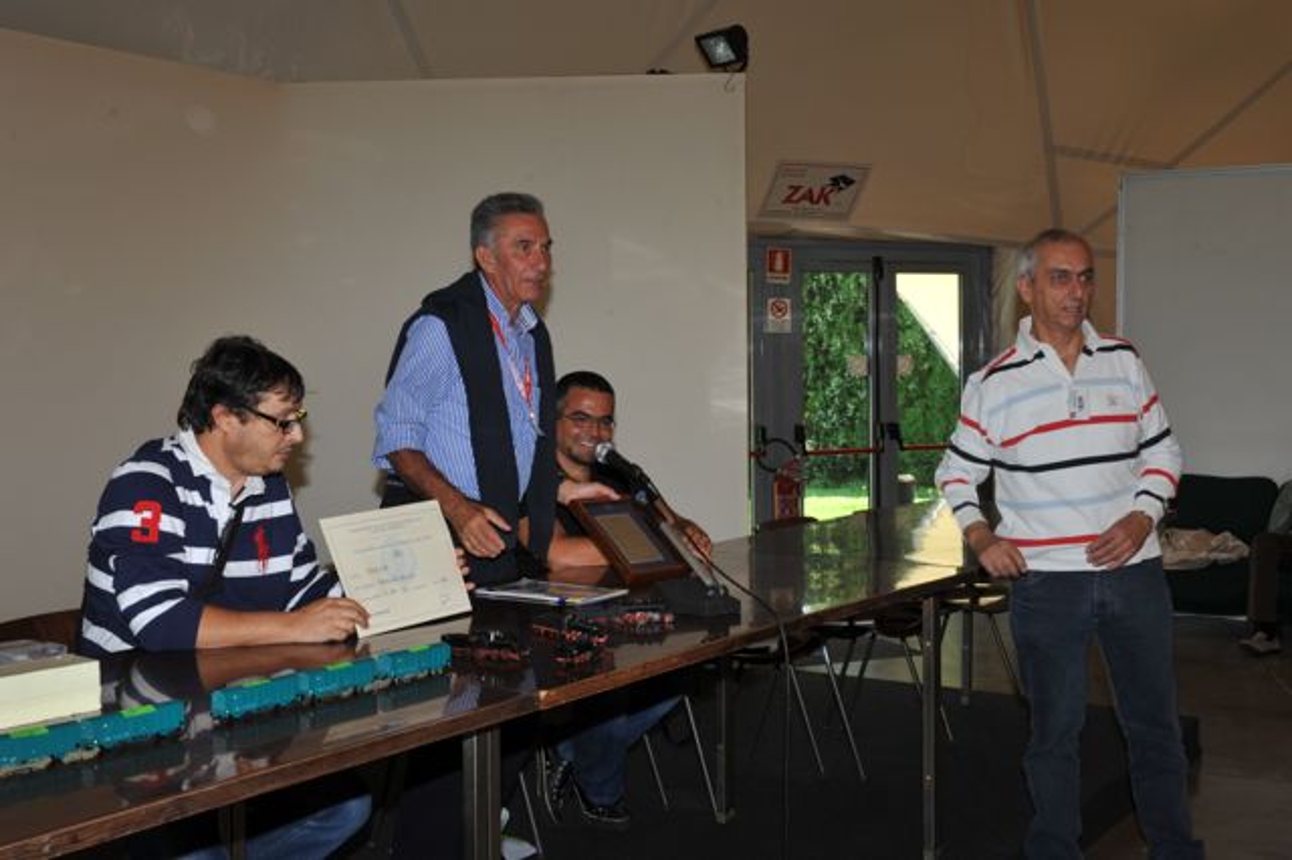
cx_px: 646
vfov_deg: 29.8
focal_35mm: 45
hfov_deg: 43.6
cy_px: 430
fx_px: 1614
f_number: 13
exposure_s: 1/50
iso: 400
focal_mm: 45
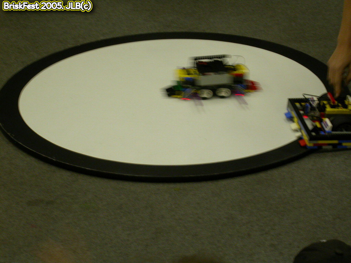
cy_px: 132
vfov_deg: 10.0
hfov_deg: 13.3
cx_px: 176
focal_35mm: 149
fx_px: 1511
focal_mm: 30.8
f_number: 5
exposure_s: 1/11.3
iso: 100
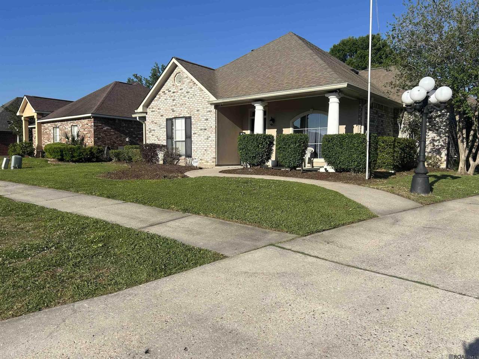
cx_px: 240
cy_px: 180
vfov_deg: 53.1
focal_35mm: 26
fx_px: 360
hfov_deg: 67.3
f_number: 1.5
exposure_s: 1/4444
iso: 50
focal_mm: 5.7
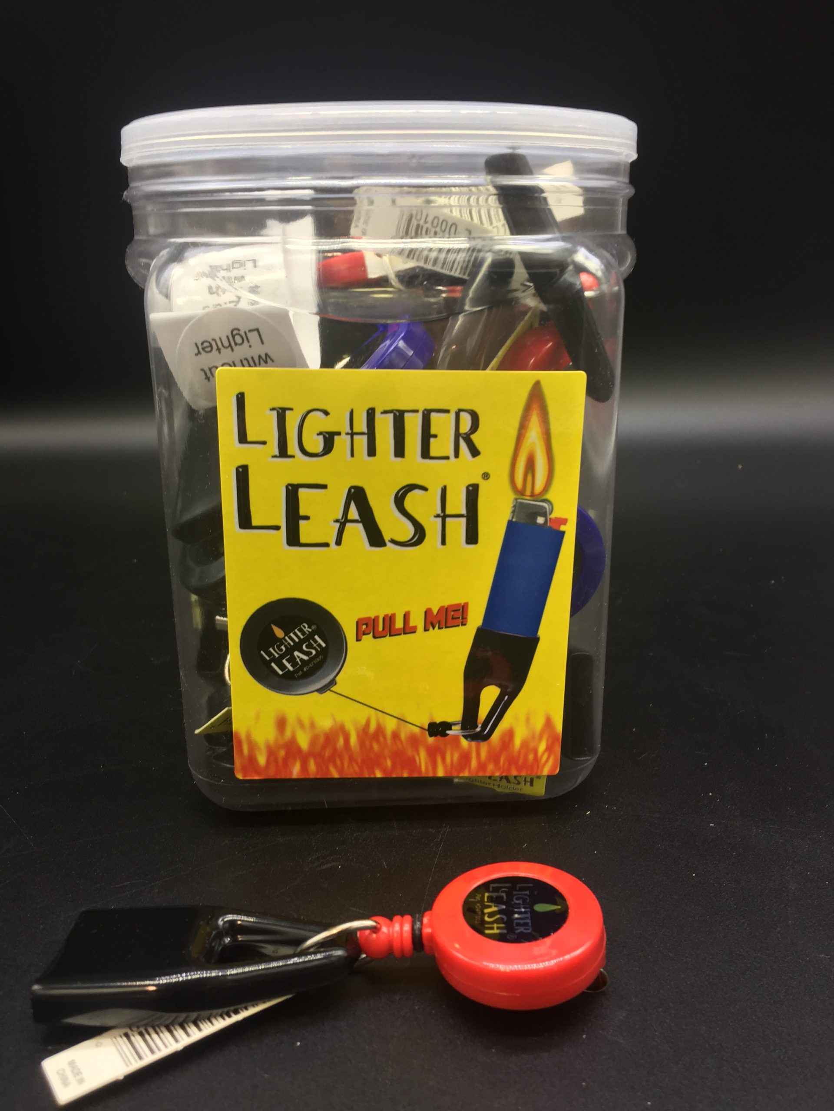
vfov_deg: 61.7
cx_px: 417
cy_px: 556
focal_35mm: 29
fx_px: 932
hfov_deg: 48.2
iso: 32
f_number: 2.2
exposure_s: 1/40
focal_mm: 4.15
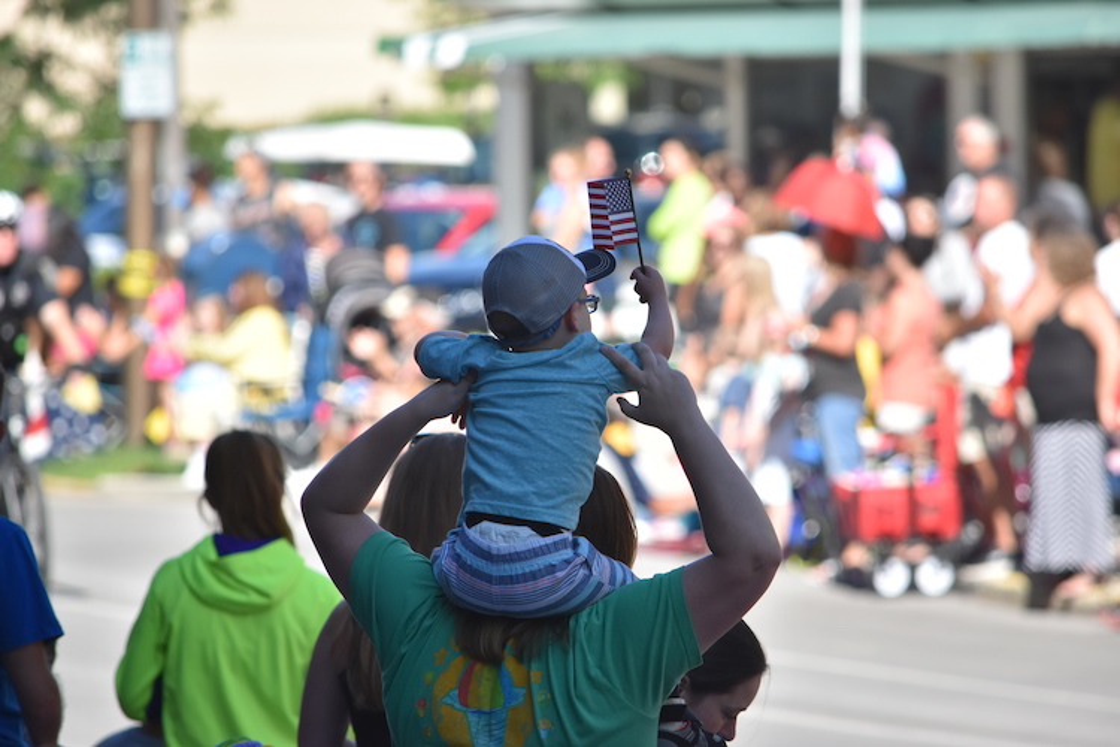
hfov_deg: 6.2
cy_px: 374
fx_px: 10266
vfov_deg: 4.2
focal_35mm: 330
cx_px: 560
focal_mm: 220
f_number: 5.6
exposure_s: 1/1600
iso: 400
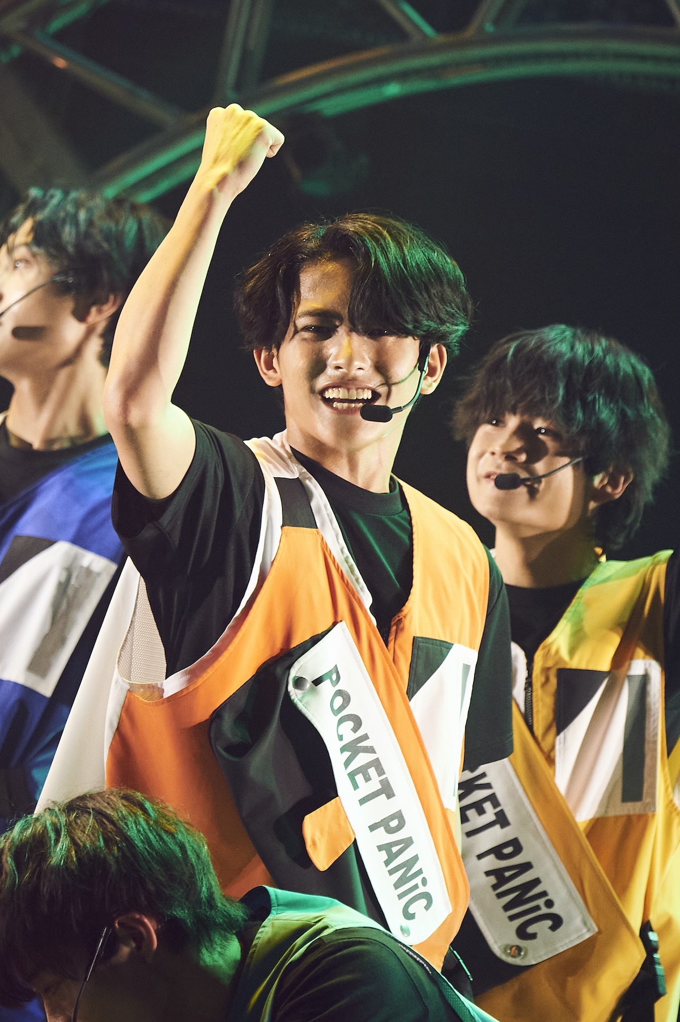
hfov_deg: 4.3
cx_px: 340
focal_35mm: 320
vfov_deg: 6.4
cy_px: 511
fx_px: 9076
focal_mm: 320
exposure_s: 1/500
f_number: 5.6
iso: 3200
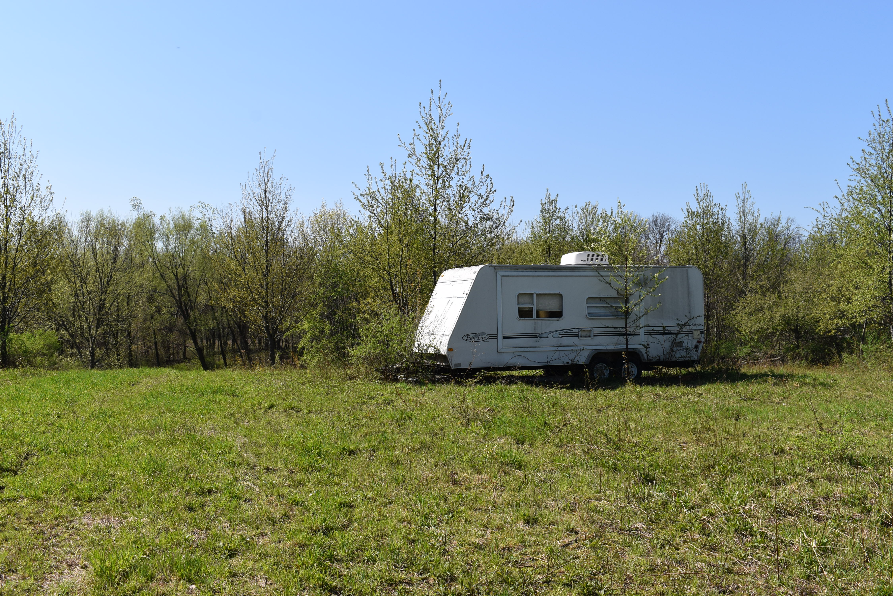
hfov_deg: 49.5
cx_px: 446
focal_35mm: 39
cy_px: 298
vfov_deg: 34.2
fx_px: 968
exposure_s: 1/400
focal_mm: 26
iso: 200
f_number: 10
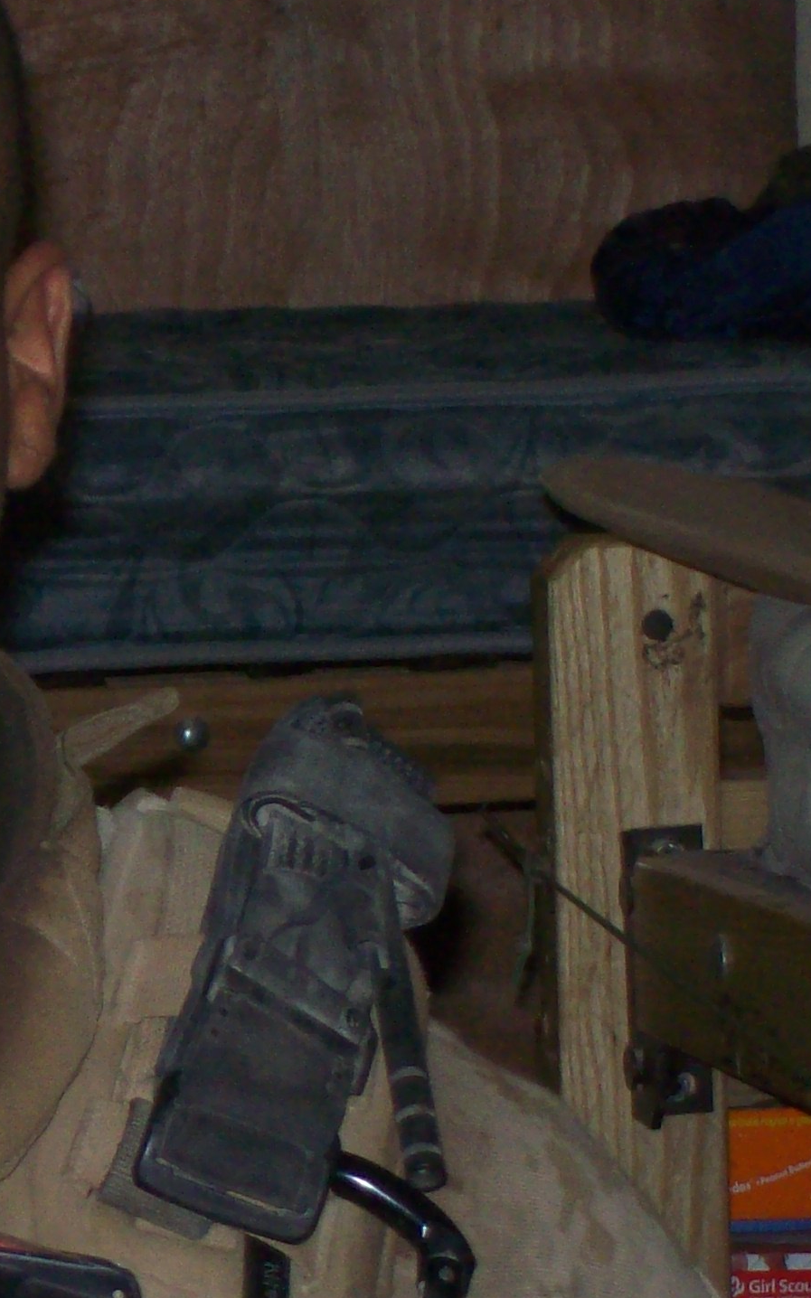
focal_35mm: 227
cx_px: -424
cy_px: 864
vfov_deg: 9.2
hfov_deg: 5.7
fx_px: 8031
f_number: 4.8
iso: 200
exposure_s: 1/64.2
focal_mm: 18
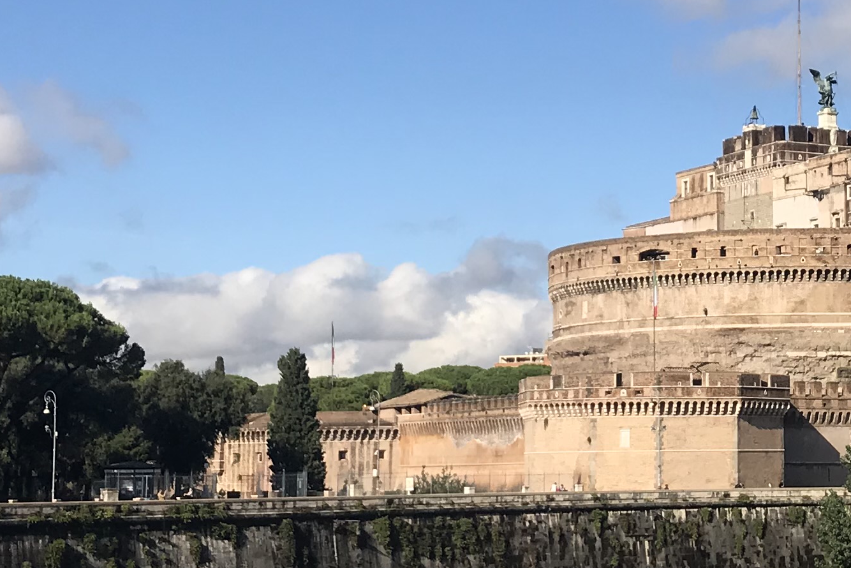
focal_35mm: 88
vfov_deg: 15.5
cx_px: 773
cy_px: 245
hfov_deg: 22.5
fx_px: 2081
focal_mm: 3.99
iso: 20
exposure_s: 1/3195
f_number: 1.8
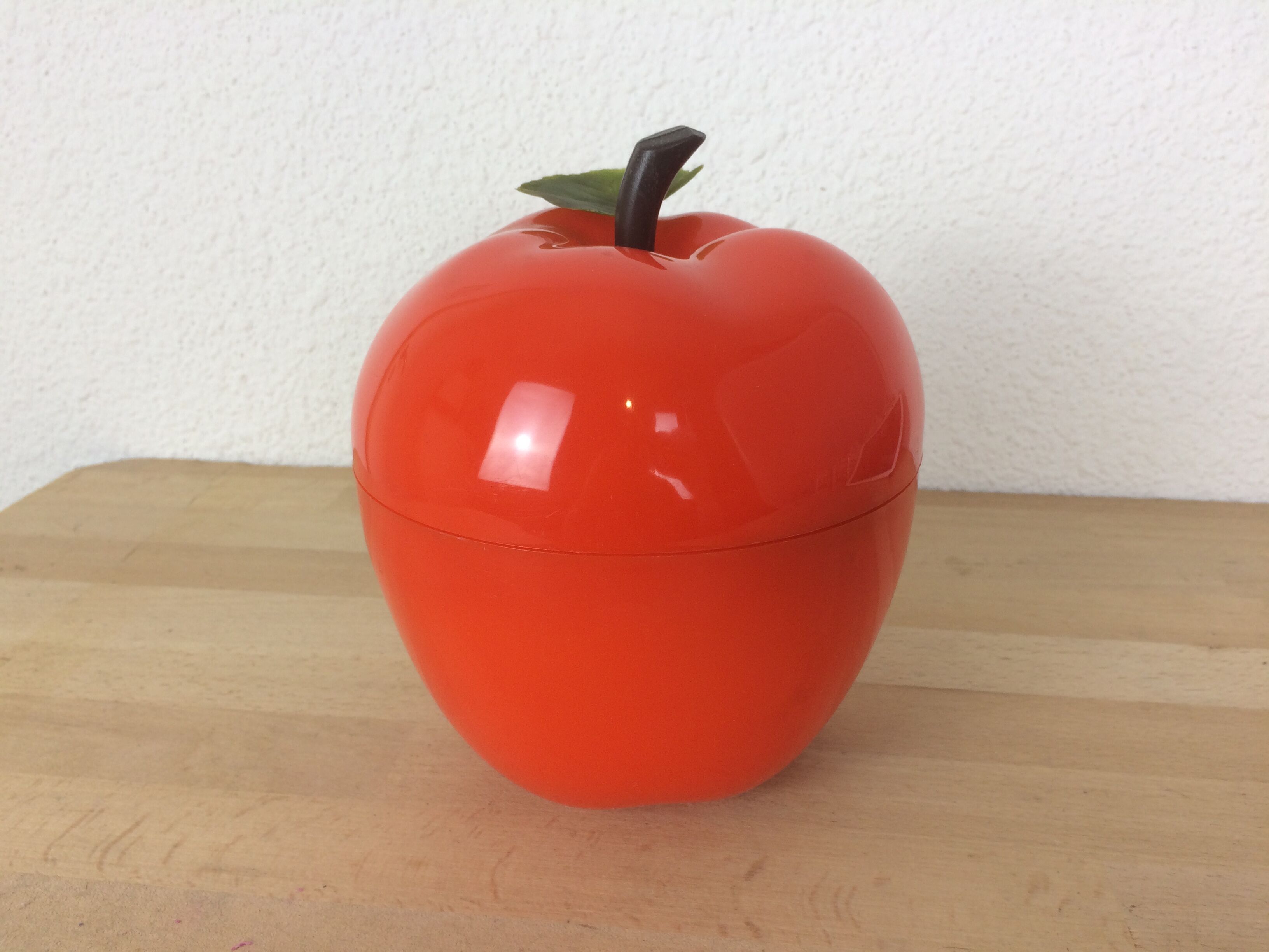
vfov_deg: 48.2
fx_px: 1063
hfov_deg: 61.7
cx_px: 634
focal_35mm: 29
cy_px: 476
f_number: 2.2
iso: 40
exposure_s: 1/50
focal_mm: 4.15
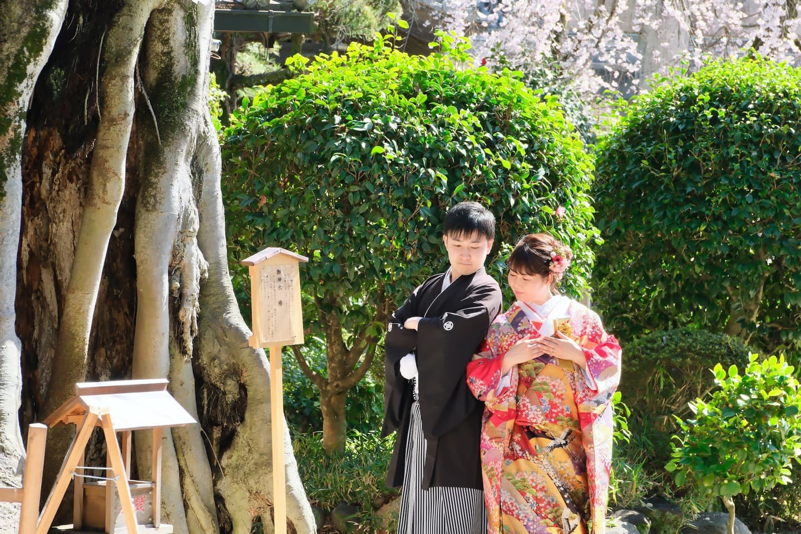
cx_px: 400
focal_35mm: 105
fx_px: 2336
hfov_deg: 19.5
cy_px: 267
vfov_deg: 13.0
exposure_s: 1/250
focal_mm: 70
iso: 800
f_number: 6.3
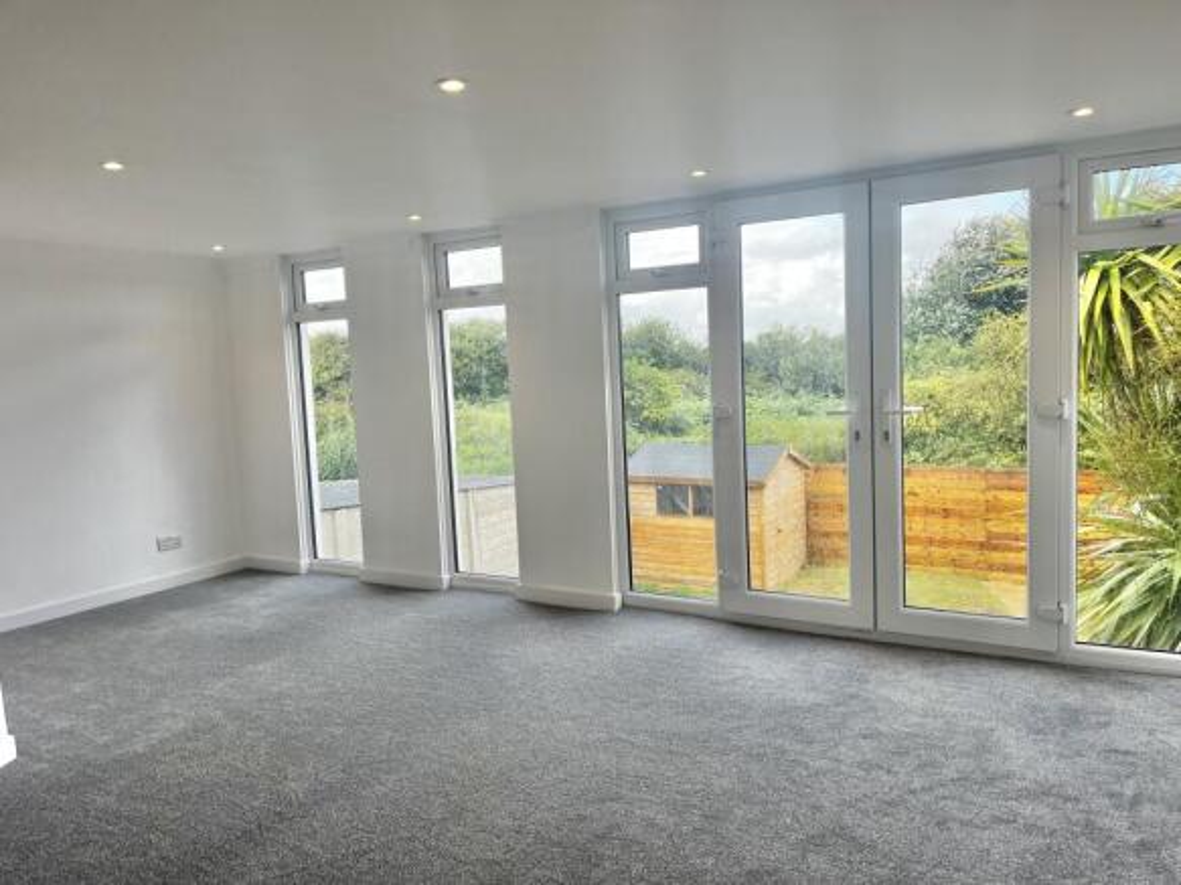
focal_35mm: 26
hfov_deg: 67.3
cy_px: 442
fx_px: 887
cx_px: 590
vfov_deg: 53.0
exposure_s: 1/339
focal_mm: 5.1
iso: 50
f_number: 1.6
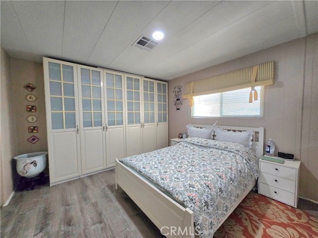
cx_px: 159
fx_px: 119
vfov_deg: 89.9
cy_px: 119
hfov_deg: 106.2
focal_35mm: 13
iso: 200
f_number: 2.2
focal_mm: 1.7
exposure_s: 1/60.2
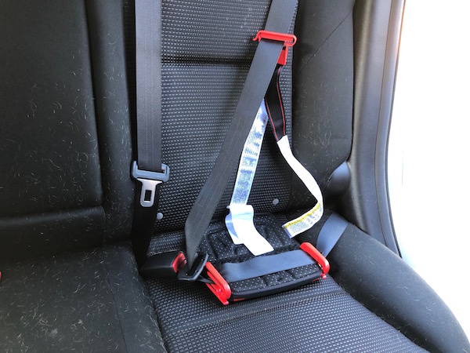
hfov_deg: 63.4
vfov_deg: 49.7
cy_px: 176
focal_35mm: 28
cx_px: 235
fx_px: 380
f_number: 1.8
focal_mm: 4
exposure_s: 1/15
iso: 50
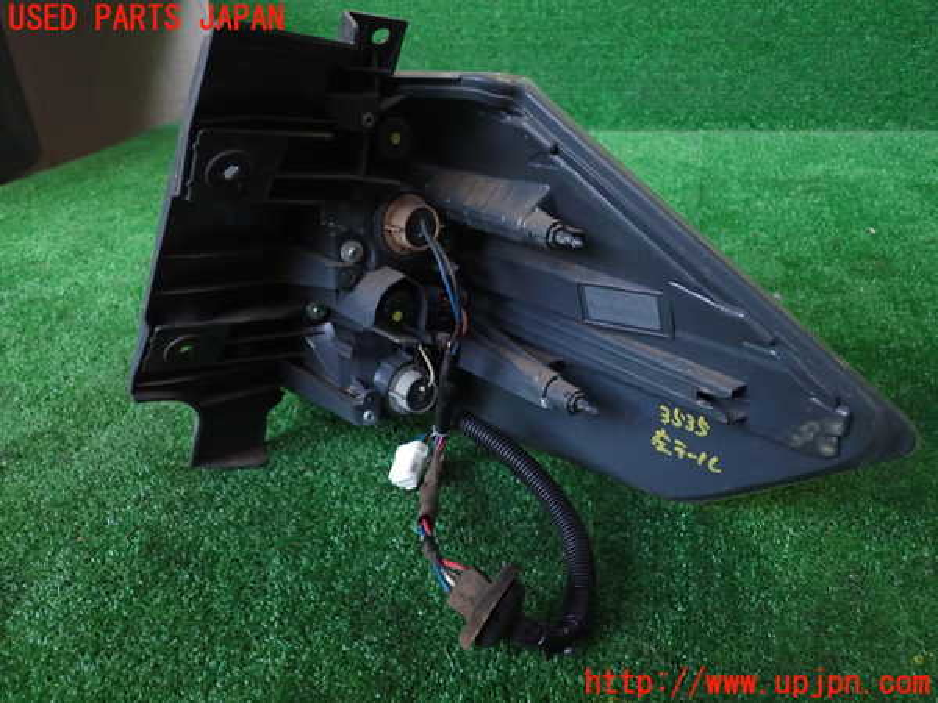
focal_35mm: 30
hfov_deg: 60.0
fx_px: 813
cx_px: 469
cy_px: 352
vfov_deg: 46.8
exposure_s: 1/13
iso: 800
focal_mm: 5.4
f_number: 2.3
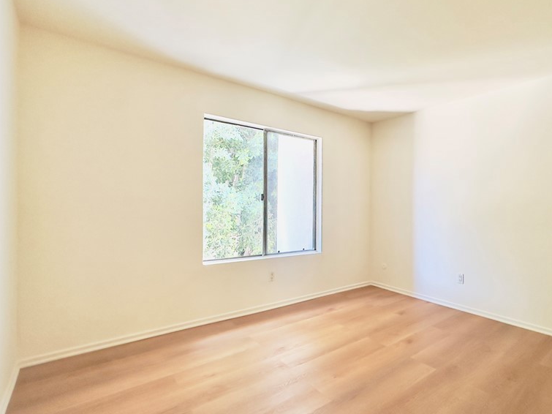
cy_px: 203
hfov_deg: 83.9
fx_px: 303
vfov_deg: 68.7
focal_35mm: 19
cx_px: 325
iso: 200
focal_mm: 2.22
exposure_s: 1/60
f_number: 2.2
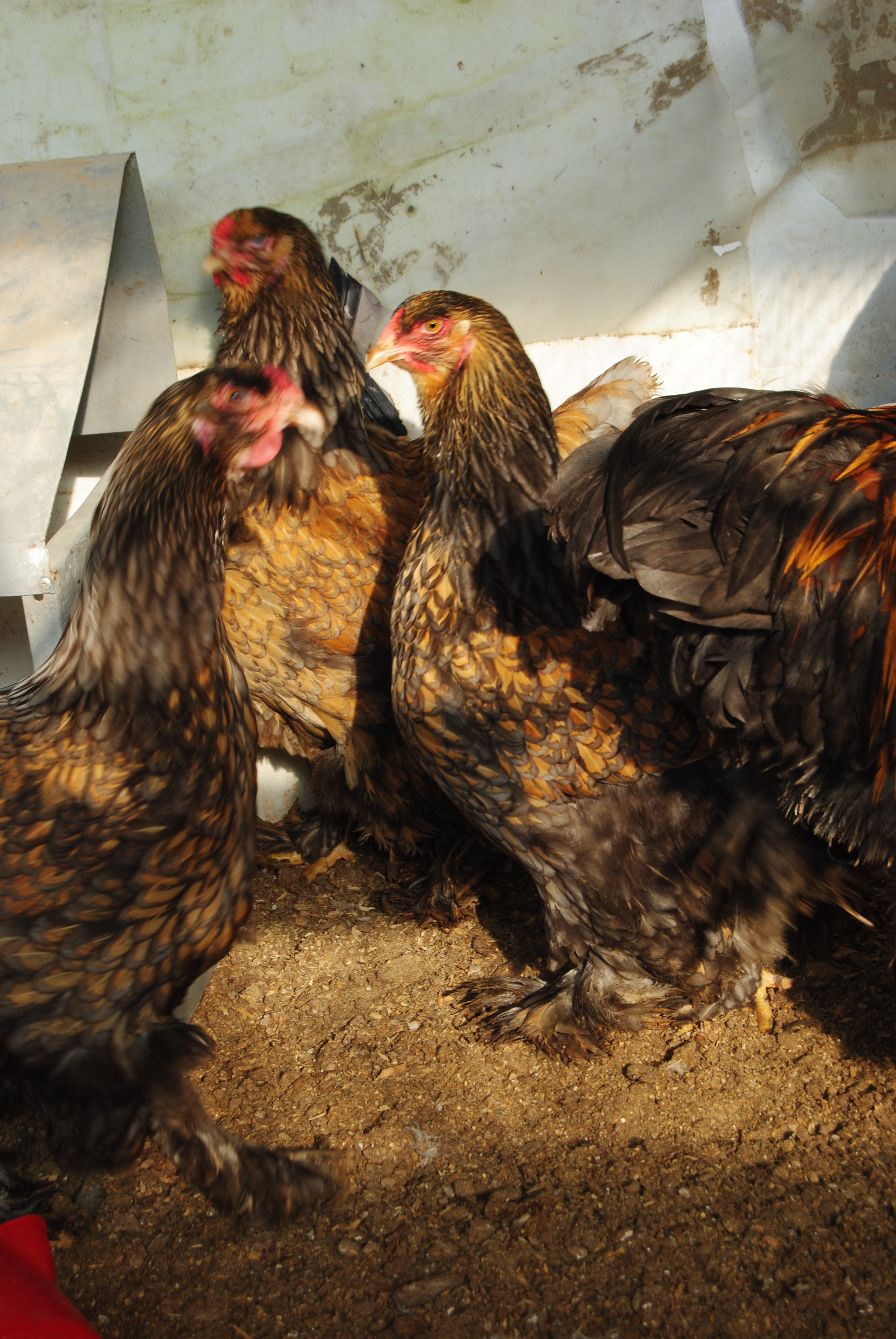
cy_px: 670
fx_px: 2903
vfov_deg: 26.0
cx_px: 448
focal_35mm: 78
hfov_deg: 17.5
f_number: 9
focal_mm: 52
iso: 200
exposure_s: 1/100
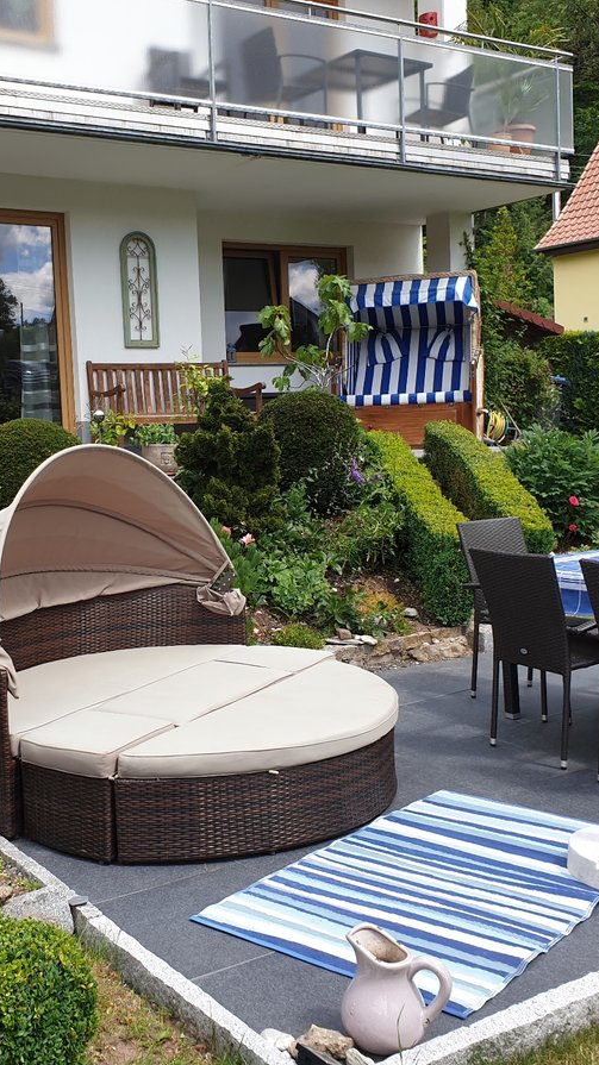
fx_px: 1074
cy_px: 534
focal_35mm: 38
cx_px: 141
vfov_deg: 52.8
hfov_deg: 30.6
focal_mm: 4.3
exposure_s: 1/627
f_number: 2.4
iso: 50
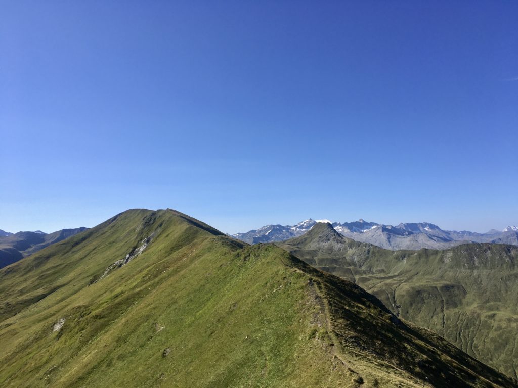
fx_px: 434
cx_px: 259
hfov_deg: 61.7
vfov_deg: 48.2
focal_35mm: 29
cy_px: 194
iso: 25
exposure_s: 1/1637
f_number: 2.2
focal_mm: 4.15
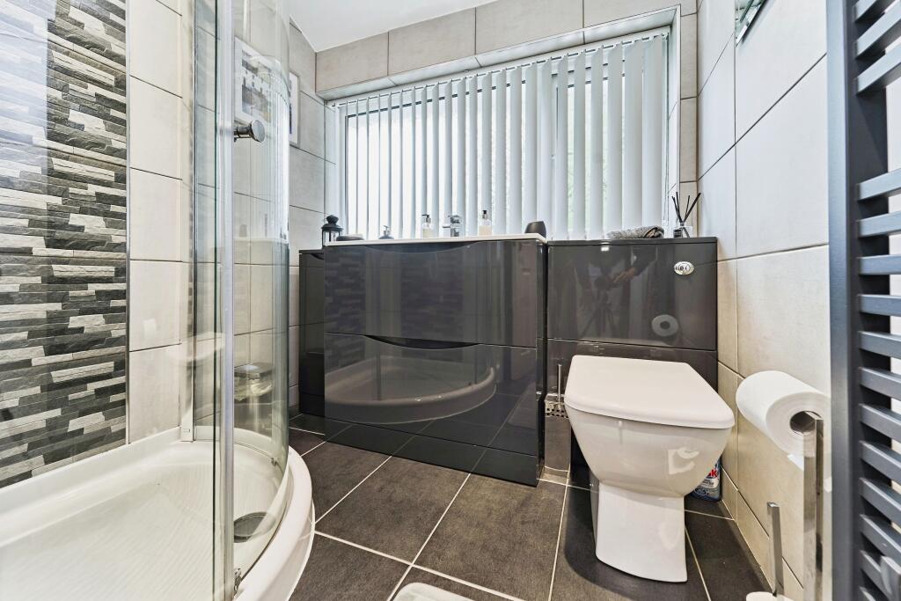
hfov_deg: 104.2
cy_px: 300
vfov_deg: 81.2
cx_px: 450
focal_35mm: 14
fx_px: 350
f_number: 8
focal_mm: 14
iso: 400
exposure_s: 1/8
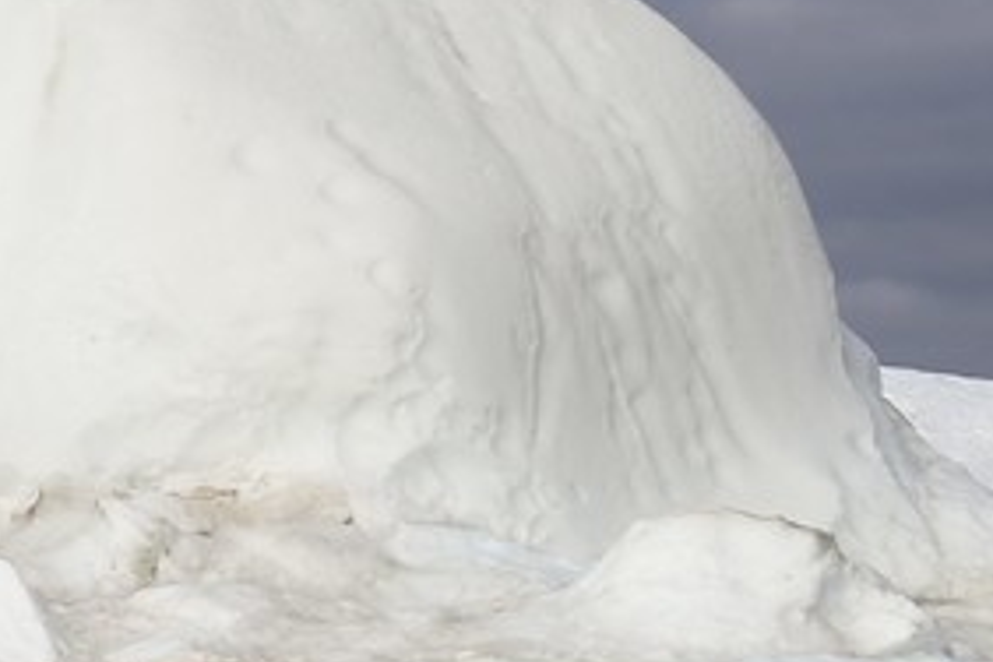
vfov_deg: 9.9
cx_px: -1651
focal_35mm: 136
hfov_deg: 11.4
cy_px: 838
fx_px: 3751
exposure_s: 1/250
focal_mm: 24
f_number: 11
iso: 200
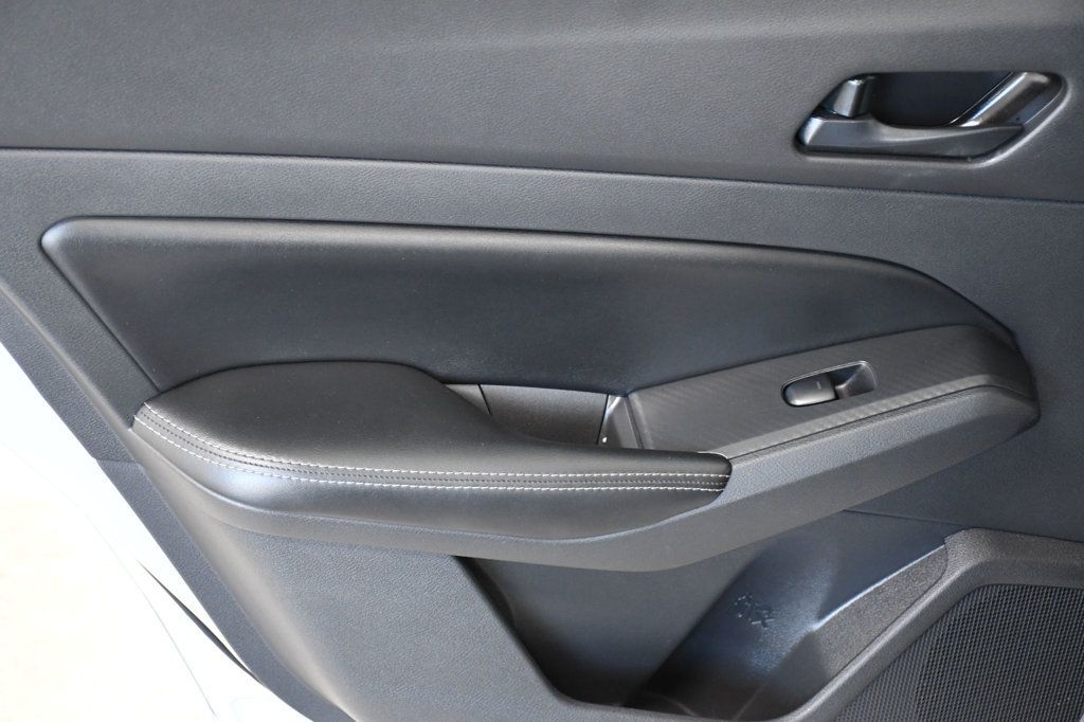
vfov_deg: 18.9
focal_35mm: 72
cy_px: 361
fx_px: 2167
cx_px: 542
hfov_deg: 28.1
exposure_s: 1/100
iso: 2500
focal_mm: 48
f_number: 4.5
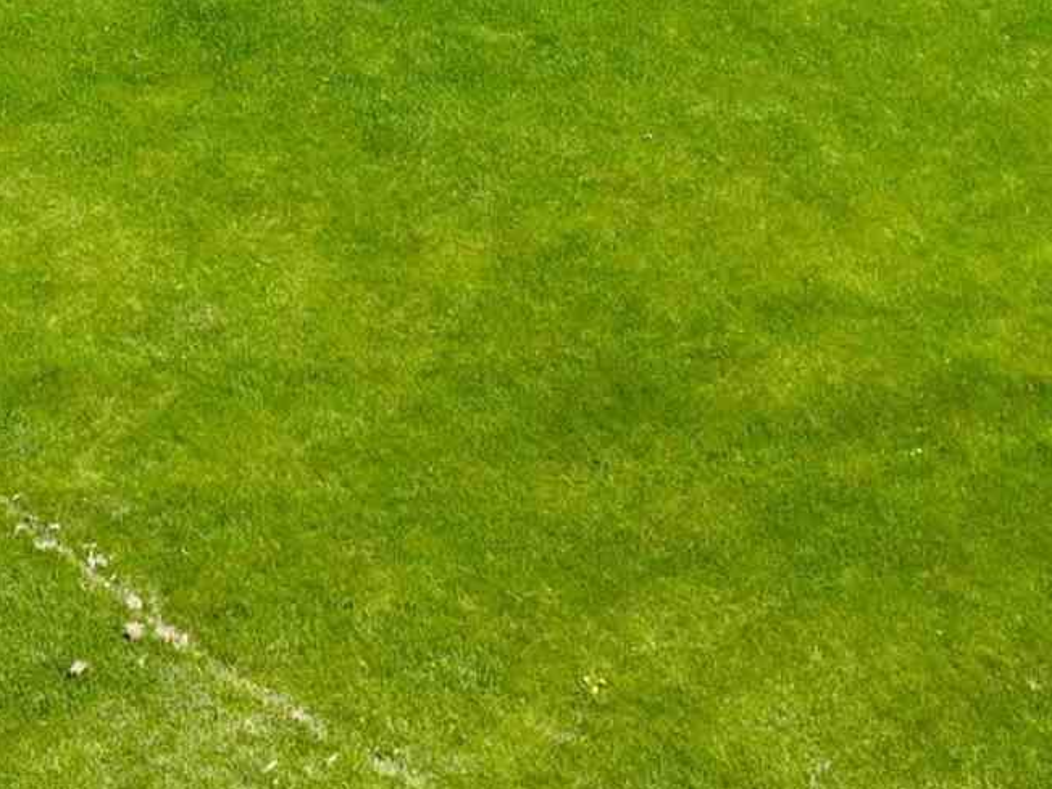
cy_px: -909
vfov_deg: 11.5
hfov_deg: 17.4
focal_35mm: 113
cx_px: 407
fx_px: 3434
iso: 100
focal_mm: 12.29
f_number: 2.8
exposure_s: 1/1250
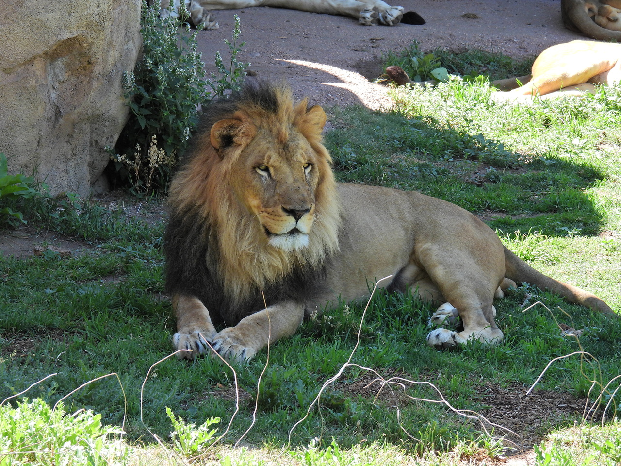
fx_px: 4306
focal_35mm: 240
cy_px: 233
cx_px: 310
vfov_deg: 6.2
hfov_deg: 8.2
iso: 100
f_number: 4.5
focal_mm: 42.8
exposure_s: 1/125
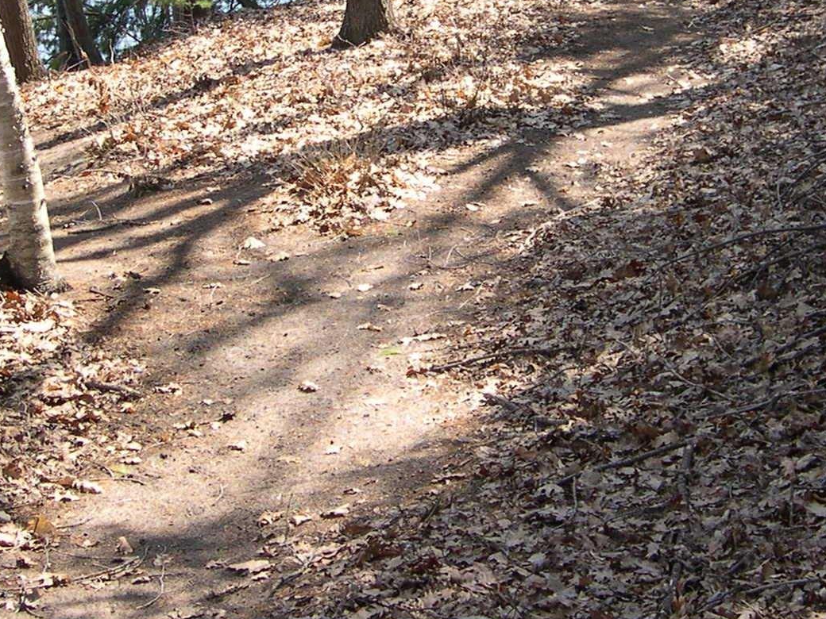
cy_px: 96
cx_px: 397
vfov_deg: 17.6
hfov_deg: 23.6
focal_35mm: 83
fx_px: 1981
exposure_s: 1/251
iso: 100
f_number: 2.8
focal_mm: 8
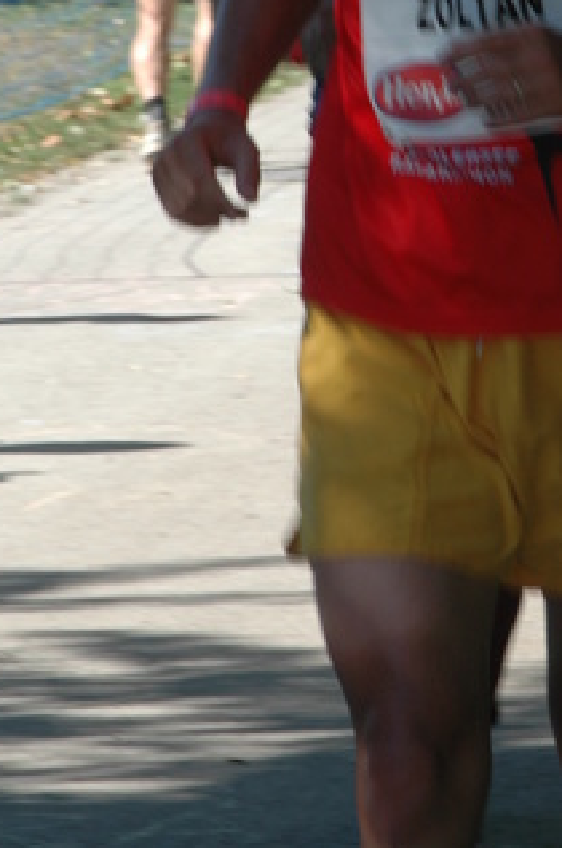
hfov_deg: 3.9
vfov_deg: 5.9
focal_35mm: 348
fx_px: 8187
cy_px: 24
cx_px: 454
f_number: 11
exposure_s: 1/90
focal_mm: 105
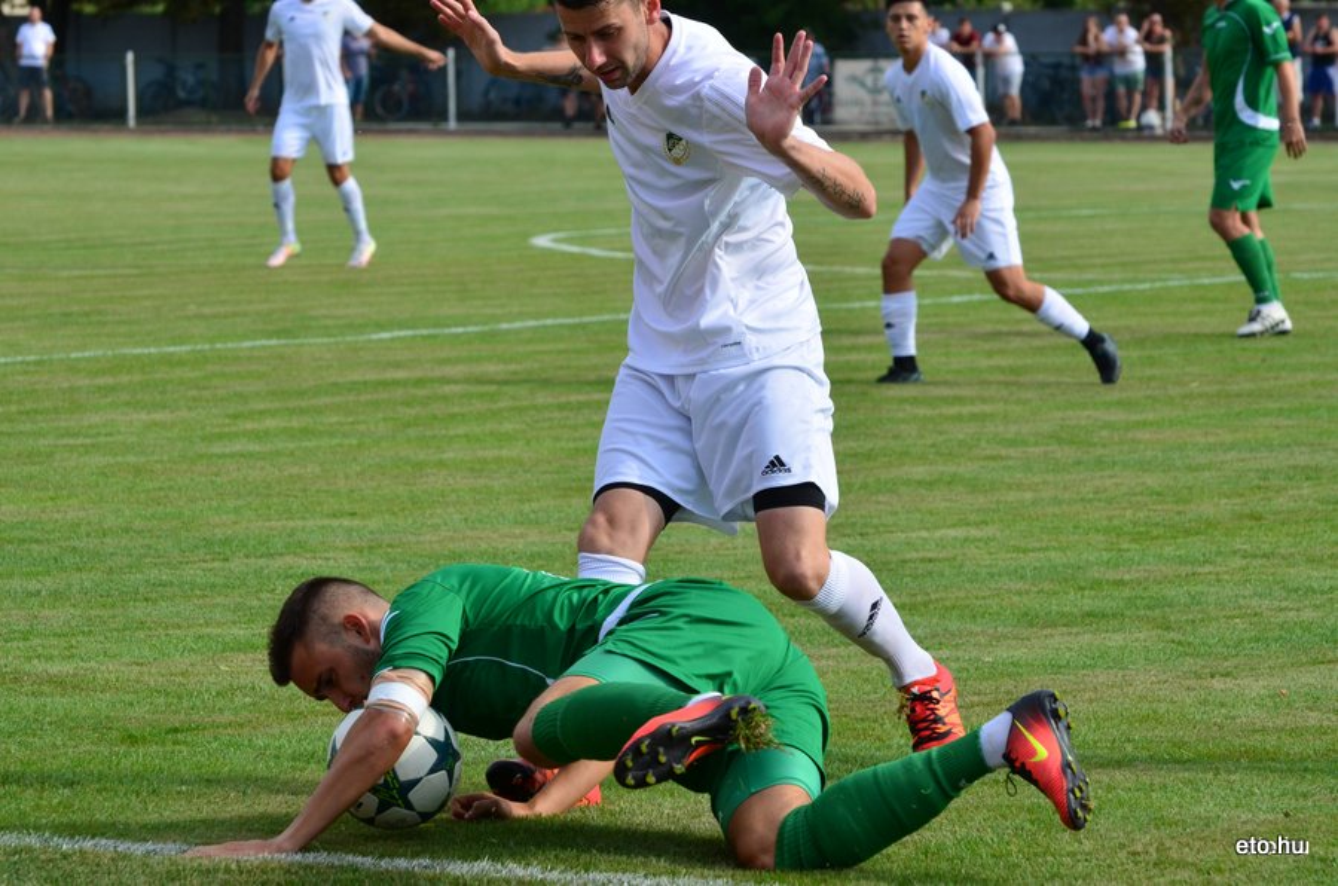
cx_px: 669
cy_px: 443
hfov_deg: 11.3
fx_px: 6787
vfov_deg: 7.5
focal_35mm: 183
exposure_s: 1/1250
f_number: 9
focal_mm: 122
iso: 640
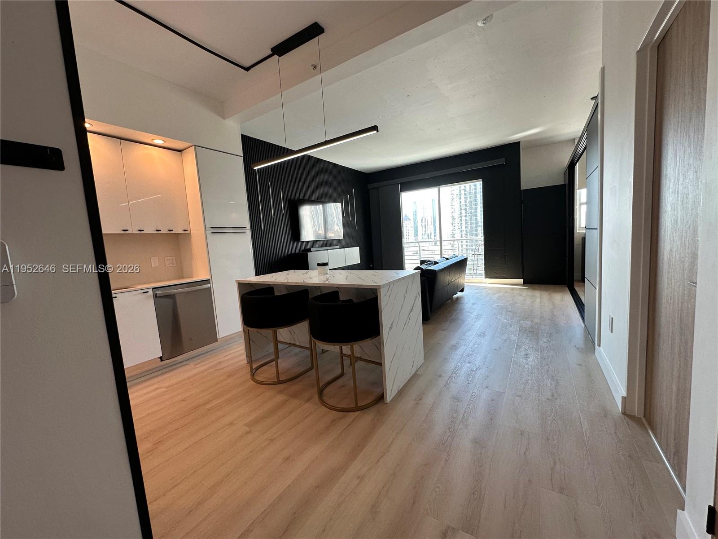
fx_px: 290
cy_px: 270
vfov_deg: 85.7
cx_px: 359
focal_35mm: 14
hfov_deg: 102.1
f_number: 2.2
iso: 100
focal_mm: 2.22
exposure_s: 1/120
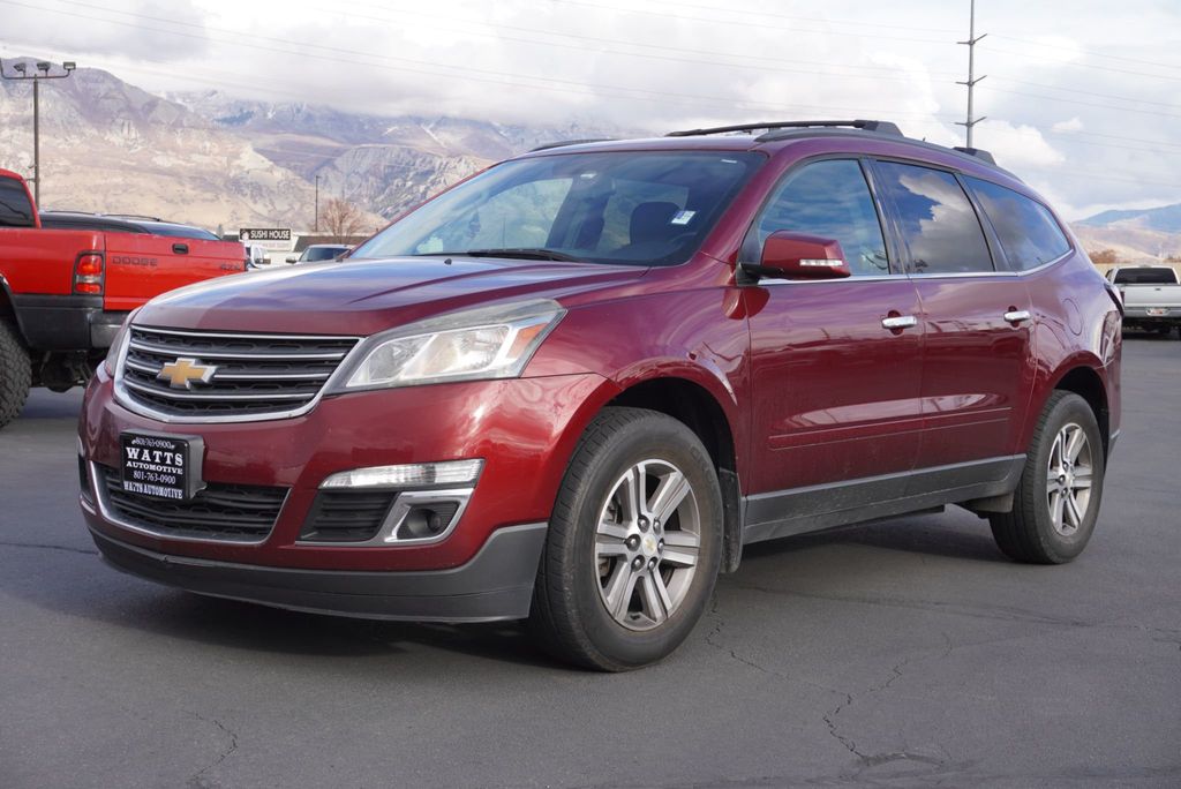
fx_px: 1526
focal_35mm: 46
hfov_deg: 42.3
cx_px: 590
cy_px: 394
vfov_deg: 29.0
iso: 100
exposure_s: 1/125
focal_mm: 31
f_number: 7.1
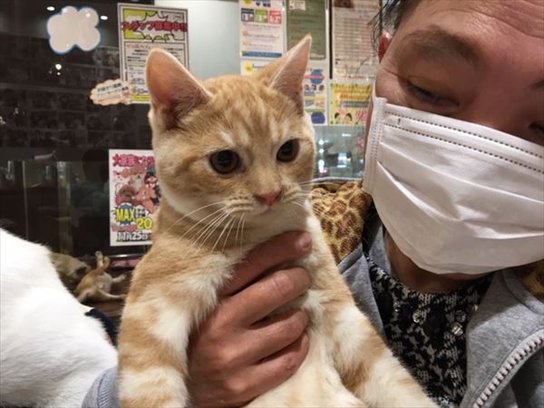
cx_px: 272
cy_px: 204
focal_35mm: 29
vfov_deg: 48.2
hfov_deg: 61.7
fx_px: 456
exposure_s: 1/30
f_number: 2.2
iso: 40
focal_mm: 4.15
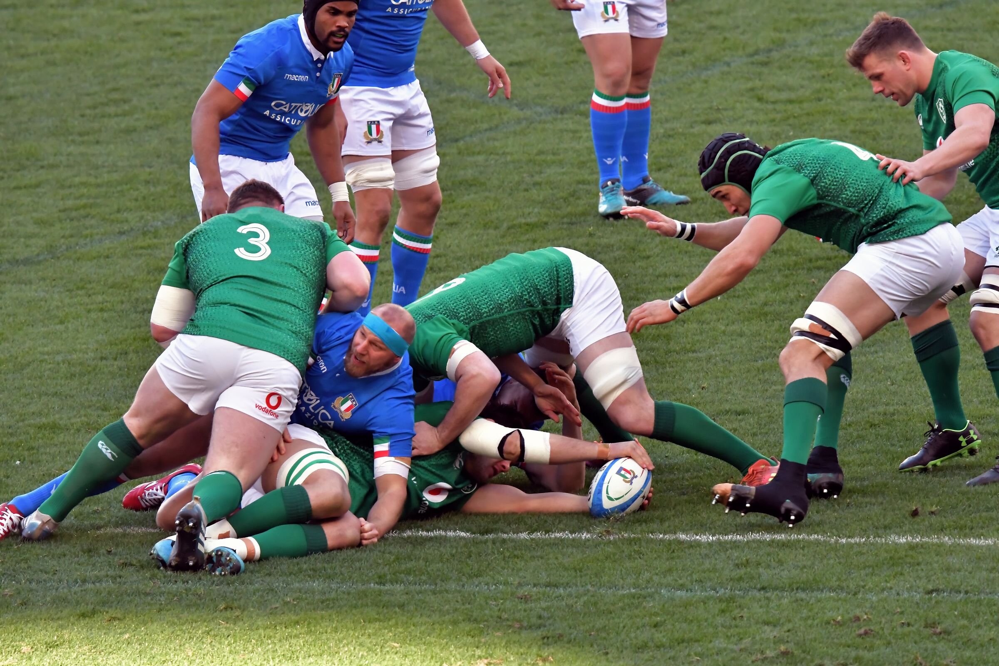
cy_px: 333
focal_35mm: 570
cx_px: 500
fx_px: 15816
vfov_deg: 2.4
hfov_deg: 3.6
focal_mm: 380
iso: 4000
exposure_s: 1/1250
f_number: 7.1
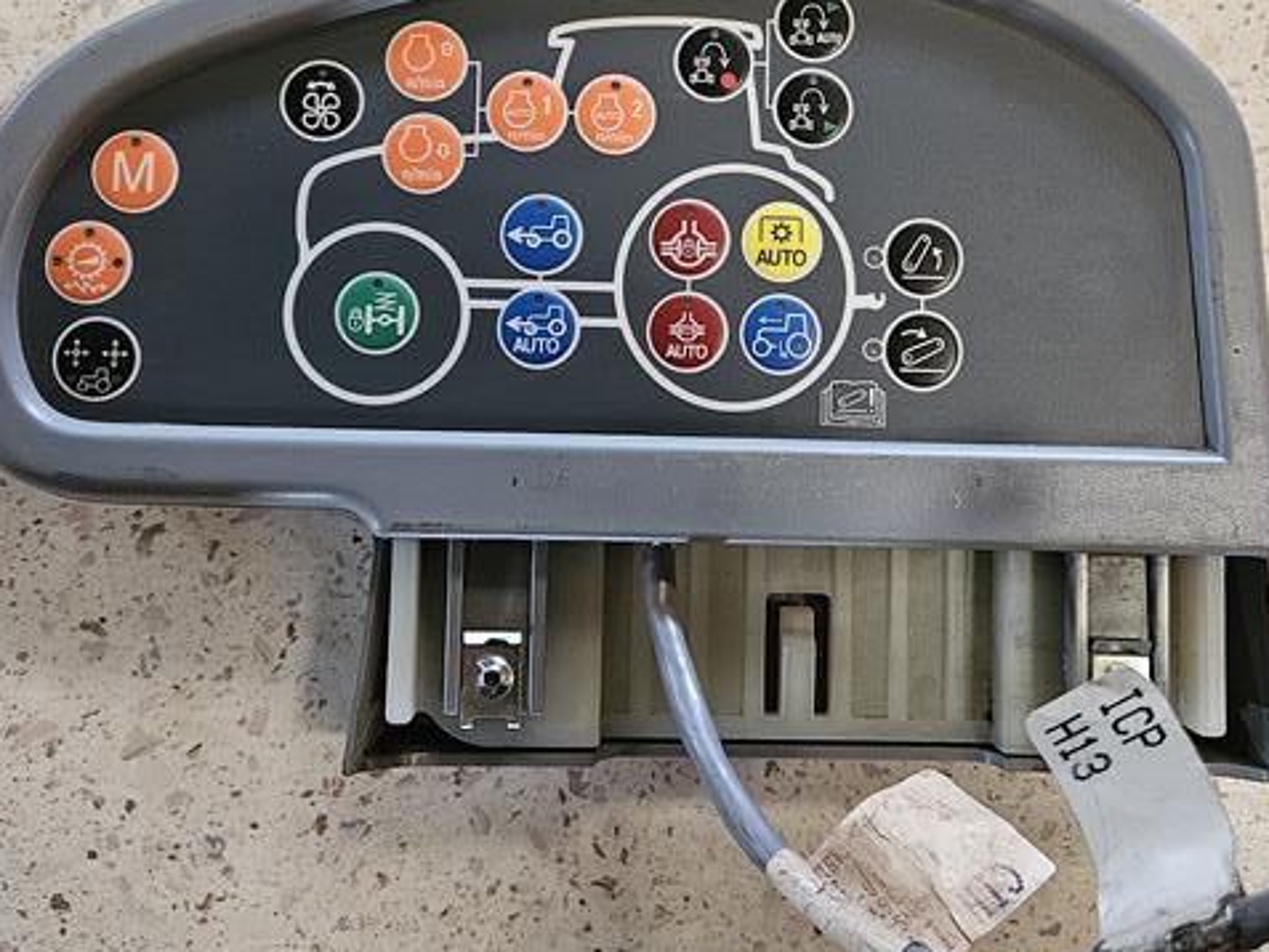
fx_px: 1357
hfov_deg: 50.1
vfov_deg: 38.4
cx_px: 697
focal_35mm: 37
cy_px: 338
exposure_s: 1/33.3
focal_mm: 5.4
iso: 500
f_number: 1.8
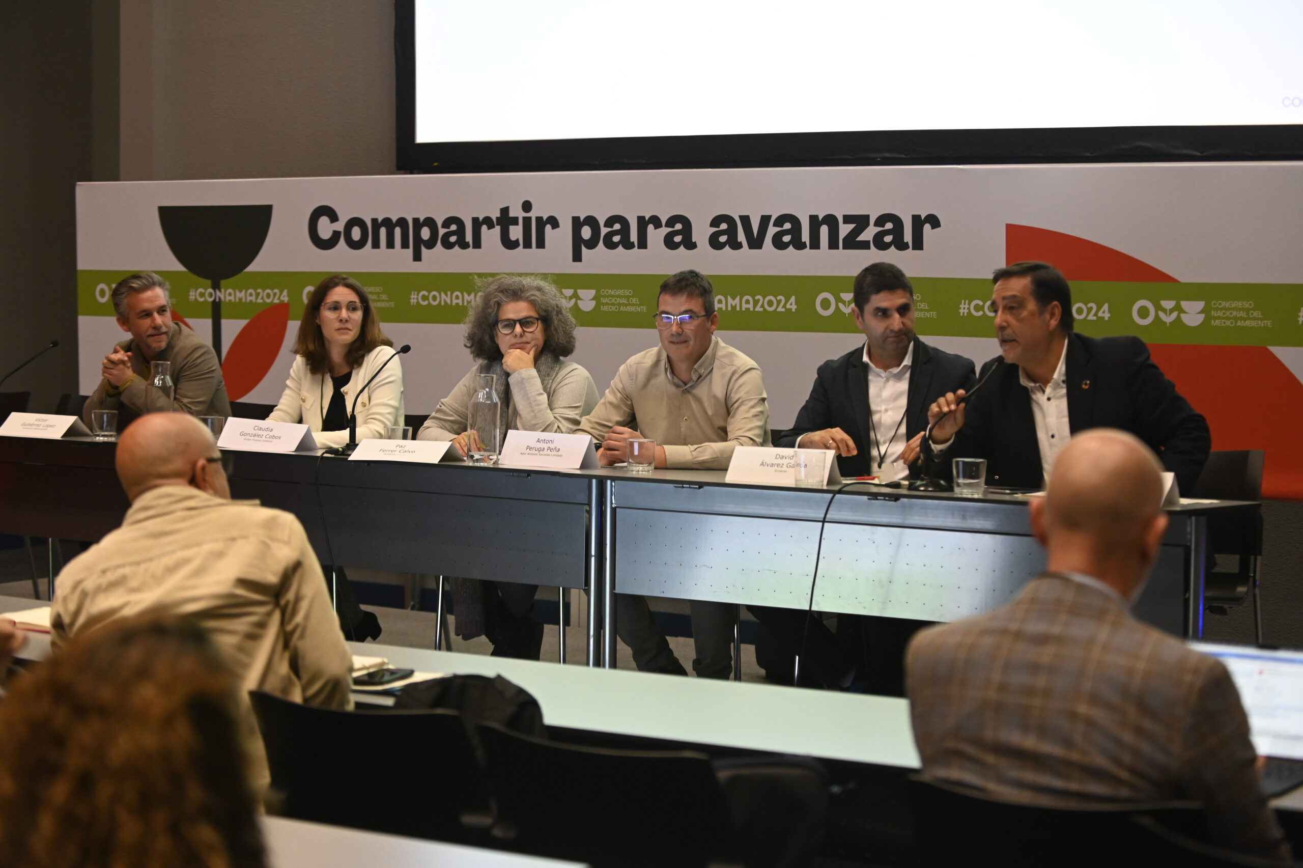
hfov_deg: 28.9
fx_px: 2533
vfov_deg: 19.4
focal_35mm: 70
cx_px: 652
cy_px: 434
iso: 4000
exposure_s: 1/125
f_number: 3.2
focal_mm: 70
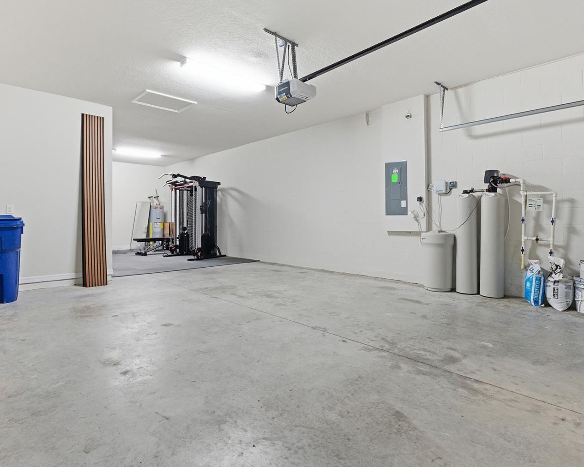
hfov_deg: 83.3
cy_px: 223
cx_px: 285
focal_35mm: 19
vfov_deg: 70.8
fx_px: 328
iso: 320
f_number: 9
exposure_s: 1/8
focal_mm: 16
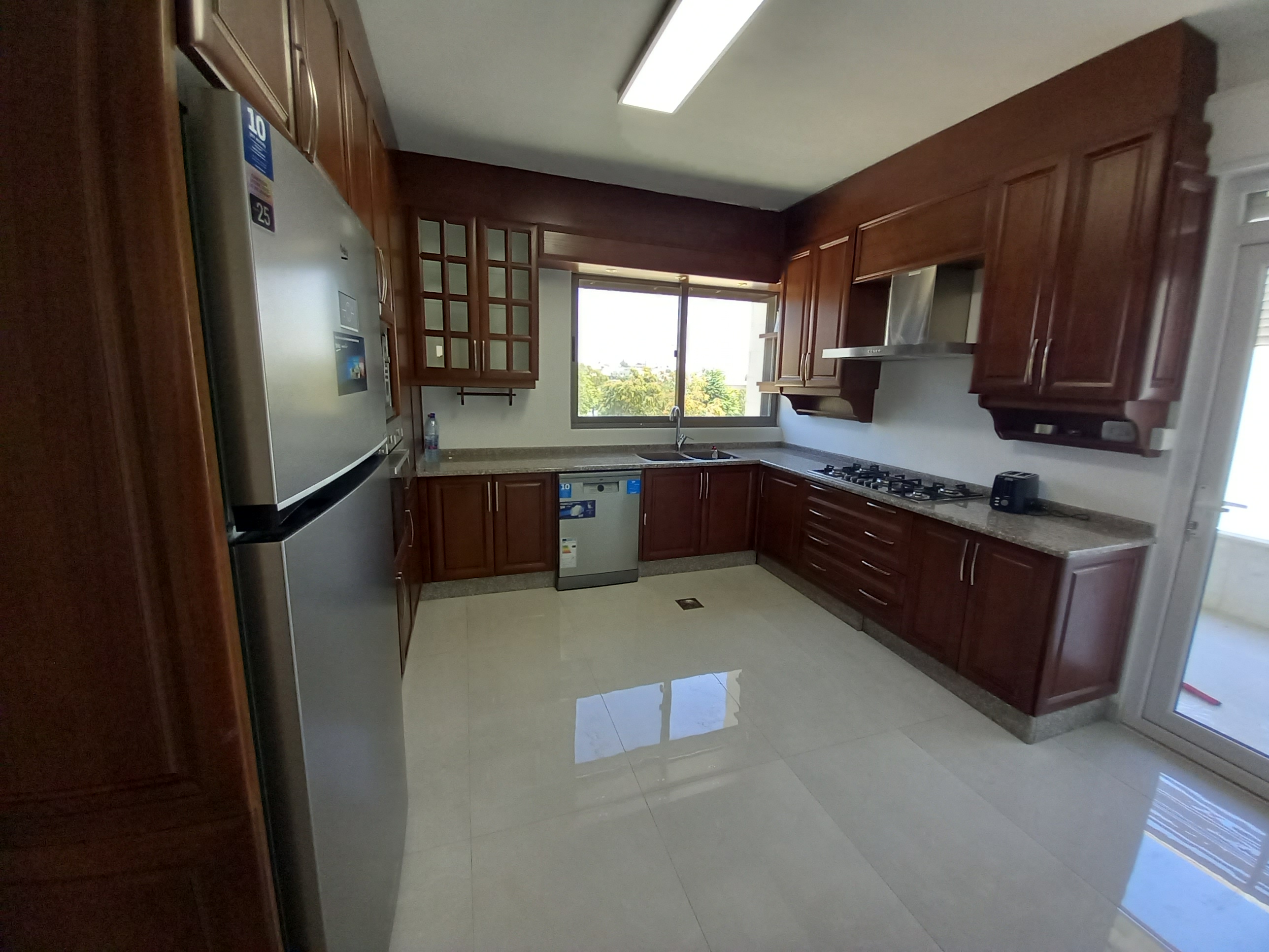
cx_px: 634
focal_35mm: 13
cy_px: 476
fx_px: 477
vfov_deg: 89.9
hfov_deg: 106.2
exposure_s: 1/50
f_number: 2.2
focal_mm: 1.13
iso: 100
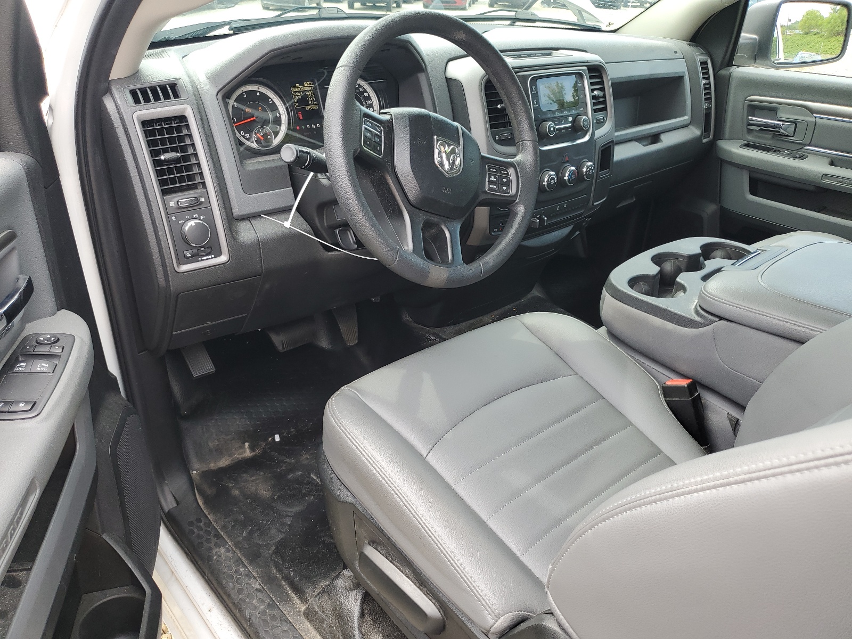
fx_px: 640
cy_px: 320
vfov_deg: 53.1
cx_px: 426
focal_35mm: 26
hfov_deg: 67.3
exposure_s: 1/250
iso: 50
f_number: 1.5
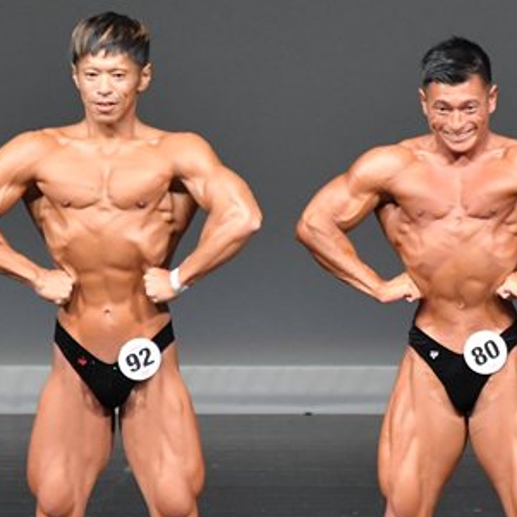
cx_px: 477
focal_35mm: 754
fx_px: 12741
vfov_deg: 2.3
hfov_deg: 2.3
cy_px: 350
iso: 6400
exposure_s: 1/400
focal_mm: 230
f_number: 5.6
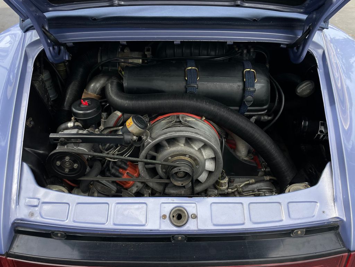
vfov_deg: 53.1
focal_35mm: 26
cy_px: 134
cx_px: 178
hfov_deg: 67.3
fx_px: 267
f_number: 1.6
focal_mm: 4.2
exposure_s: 1/1082
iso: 50
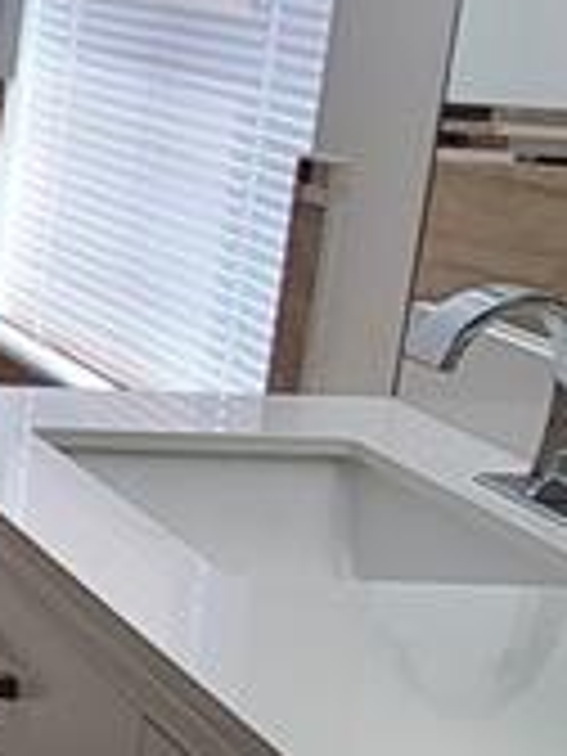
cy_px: 324
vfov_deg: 21.1
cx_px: -850
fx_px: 2031
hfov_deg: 12.2
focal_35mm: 93
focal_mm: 2.2
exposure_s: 1/120
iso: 100
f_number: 2.2
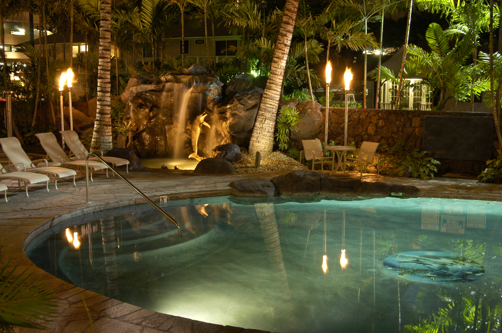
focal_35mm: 42
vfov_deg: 31.8
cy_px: 166
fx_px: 585
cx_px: 251
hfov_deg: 46.4
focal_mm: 28
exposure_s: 15
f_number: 8
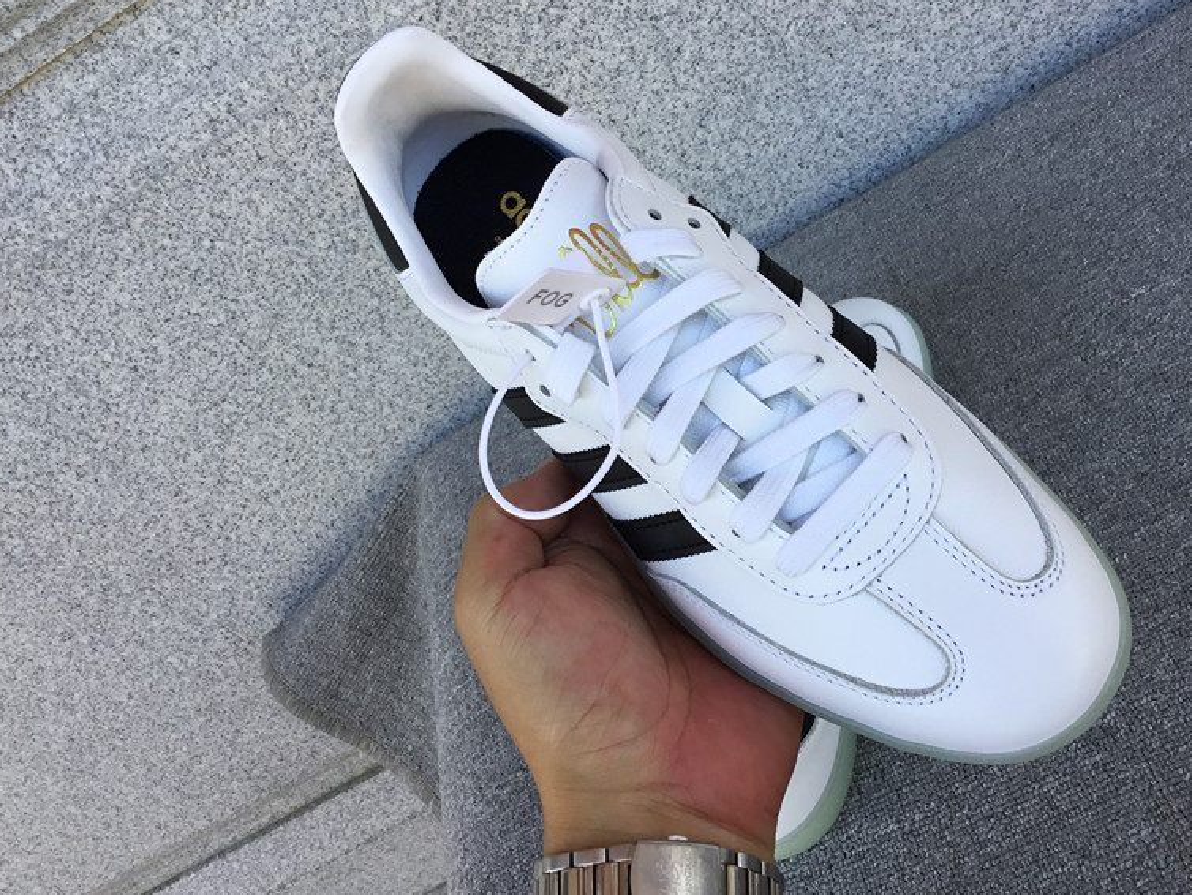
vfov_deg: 38.6
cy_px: 395
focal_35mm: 37
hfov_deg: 49.9
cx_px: 699
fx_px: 1274
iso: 25
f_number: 2.4
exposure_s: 1/188
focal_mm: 3.3
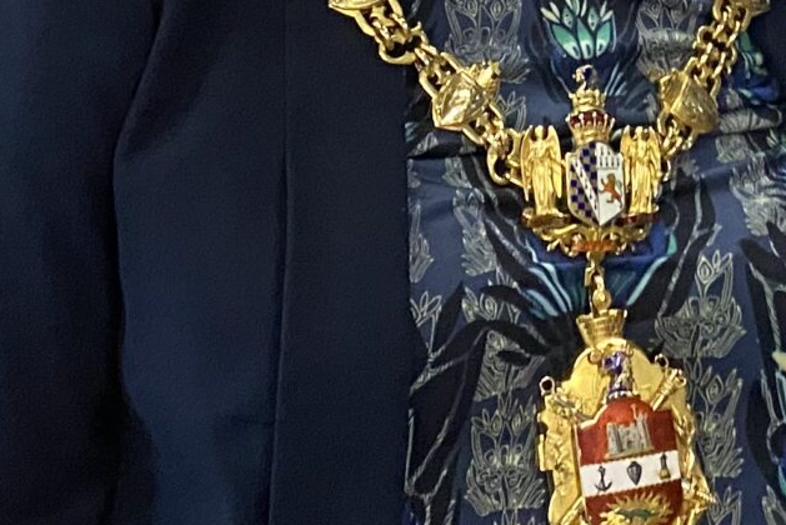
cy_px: -296
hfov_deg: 18.4
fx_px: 2403
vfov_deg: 11.8
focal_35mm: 110
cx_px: 666
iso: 640
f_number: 1.8
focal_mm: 4.25
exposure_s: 1/36
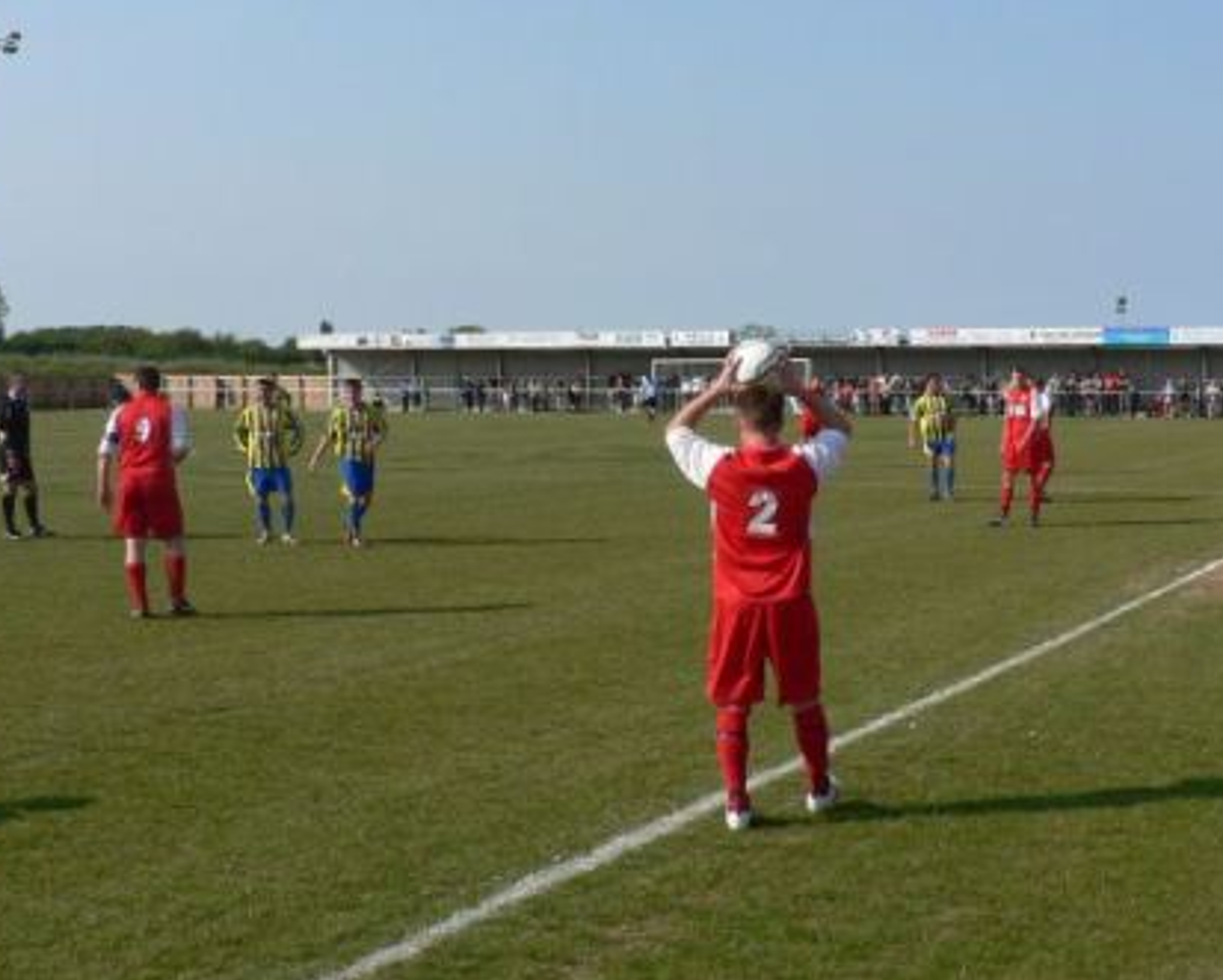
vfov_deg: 29.7
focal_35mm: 51
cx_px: 800
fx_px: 1847
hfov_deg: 36.3
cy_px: 423
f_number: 5.6
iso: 80
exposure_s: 1/400
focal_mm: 6
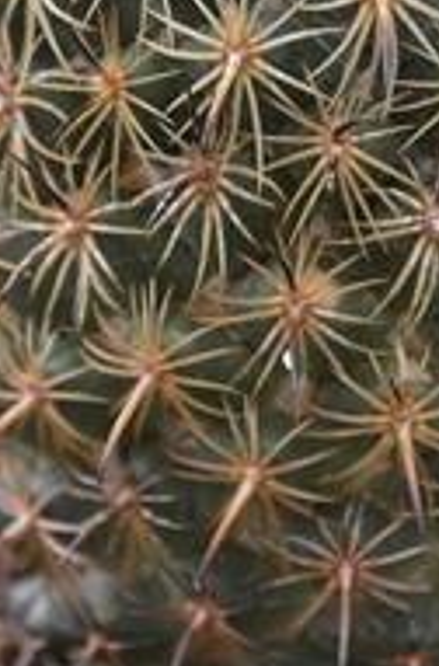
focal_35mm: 330
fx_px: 6080
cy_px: 136
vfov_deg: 6.3
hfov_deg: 4.1
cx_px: 382
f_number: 5
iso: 250
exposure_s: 1/250
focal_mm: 70
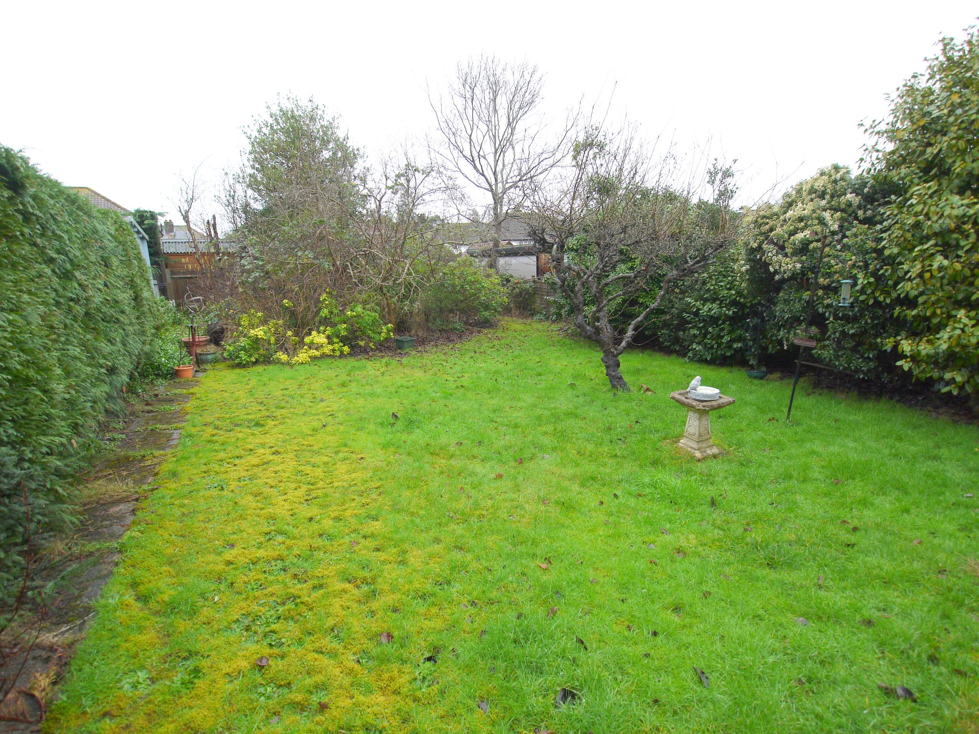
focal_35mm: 18
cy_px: 367
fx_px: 509
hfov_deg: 87.8
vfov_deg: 71.6
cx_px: 490
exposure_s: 1/60
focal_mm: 9
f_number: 4
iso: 100
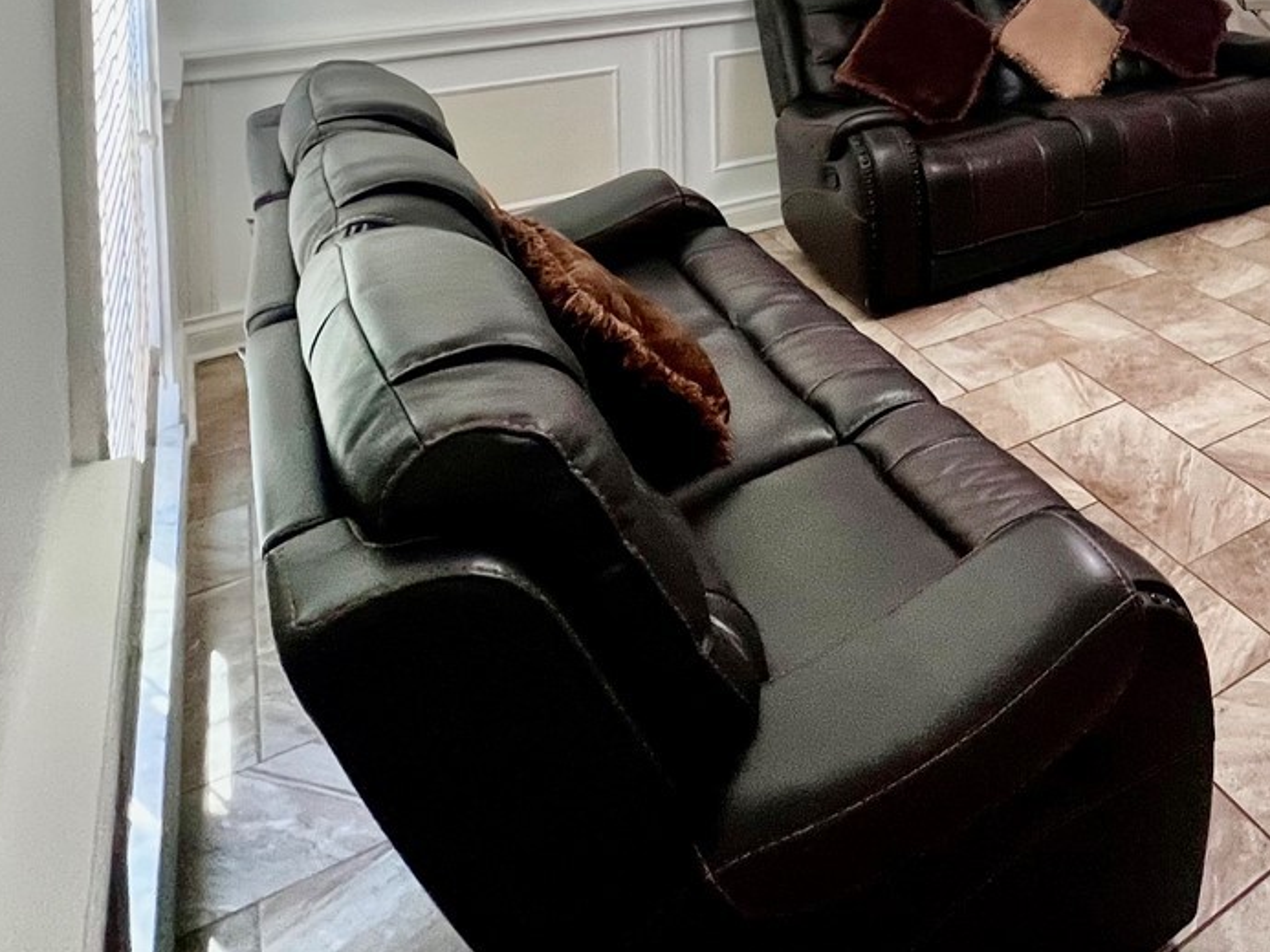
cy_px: -141
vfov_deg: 37.5
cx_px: 1160
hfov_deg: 52.2
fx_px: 1101
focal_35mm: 30
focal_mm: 1.57
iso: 200
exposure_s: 1/120
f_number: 1.8
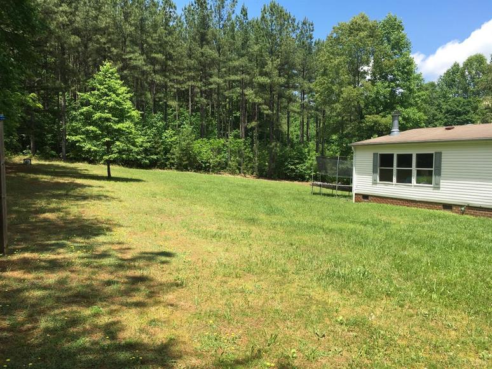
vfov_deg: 48.2
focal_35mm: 29
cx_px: 246
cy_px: 184
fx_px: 412
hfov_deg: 61.7
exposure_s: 1/855
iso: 25
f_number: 2.2
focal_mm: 4.15
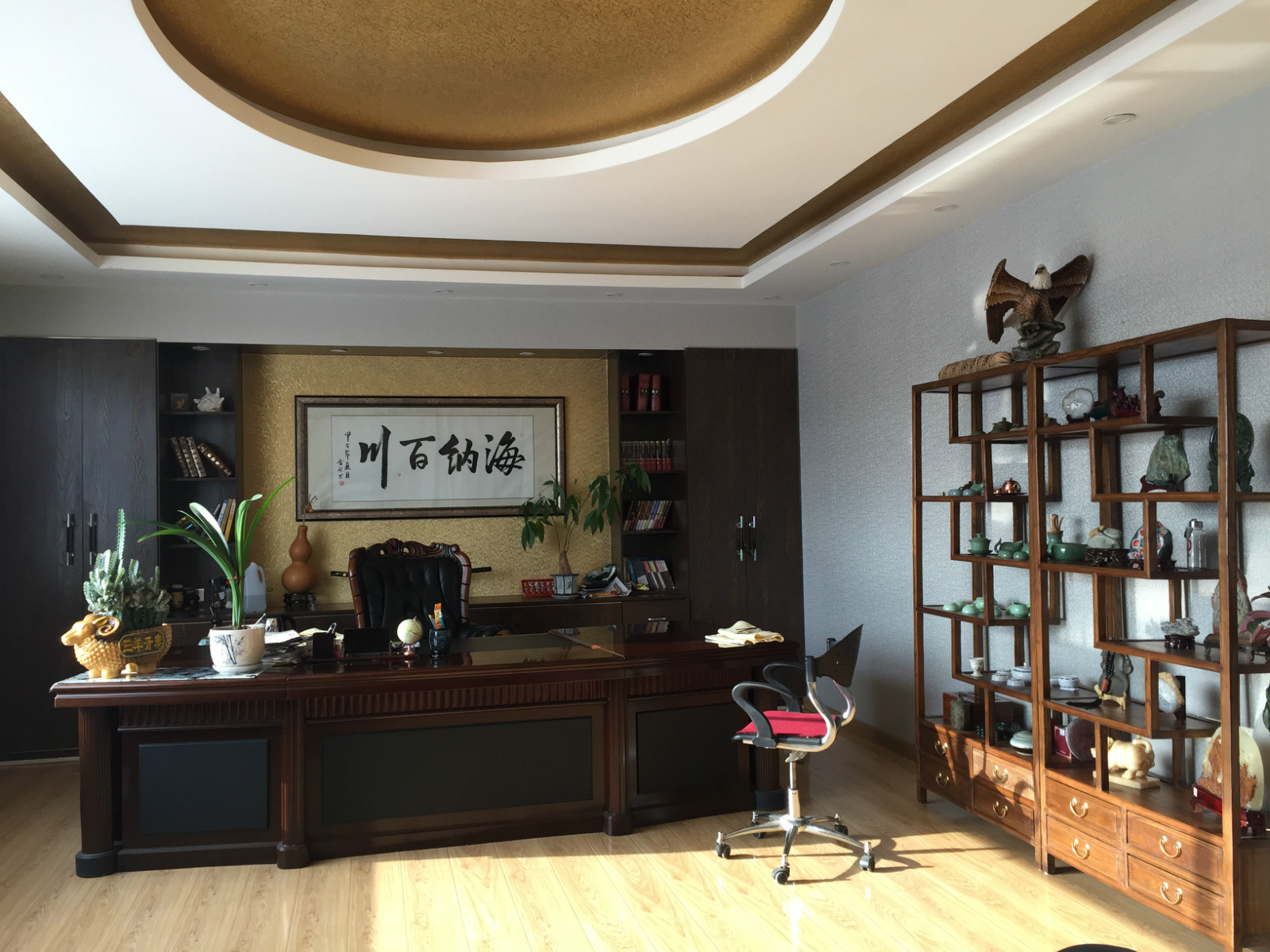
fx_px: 1064
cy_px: 476
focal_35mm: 29
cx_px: 635
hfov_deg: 61.7
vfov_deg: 48.2
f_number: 2.2
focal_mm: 4.15
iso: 40
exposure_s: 1/120
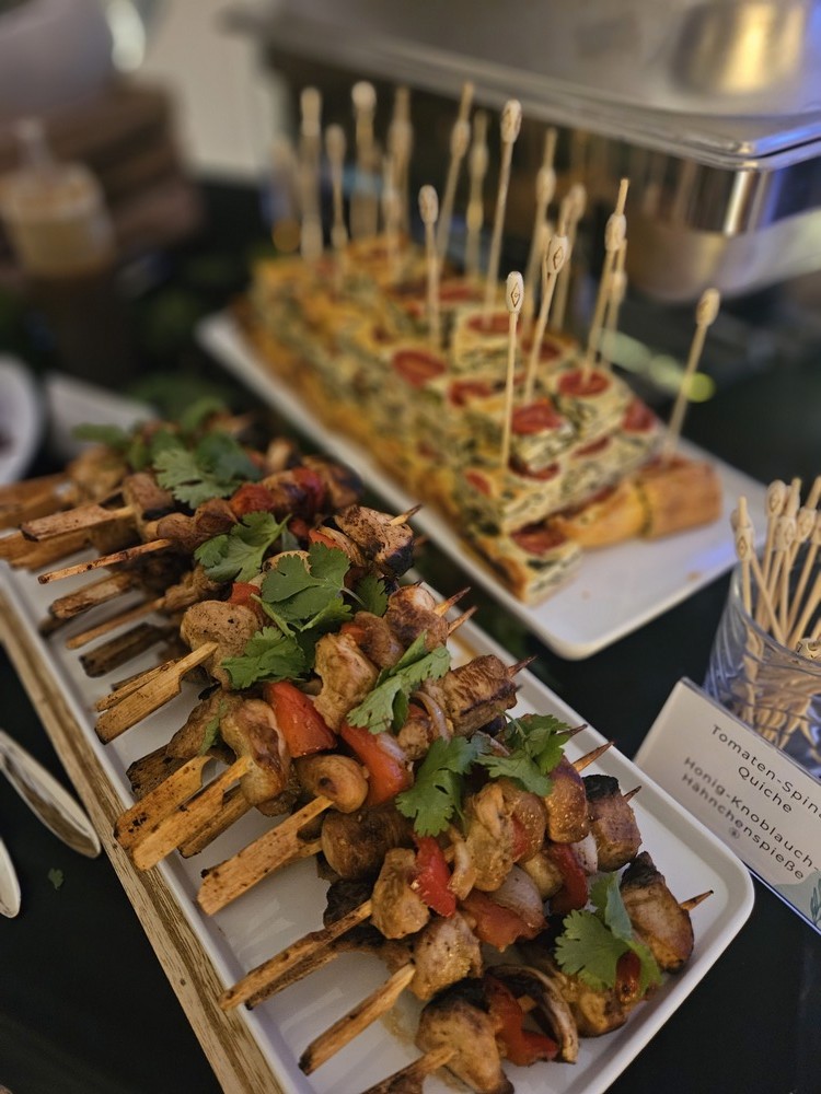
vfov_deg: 73.9
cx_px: 410
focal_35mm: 23
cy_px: 547
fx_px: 727
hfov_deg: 58.9
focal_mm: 5.4
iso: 1250
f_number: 1.8
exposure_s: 1/25
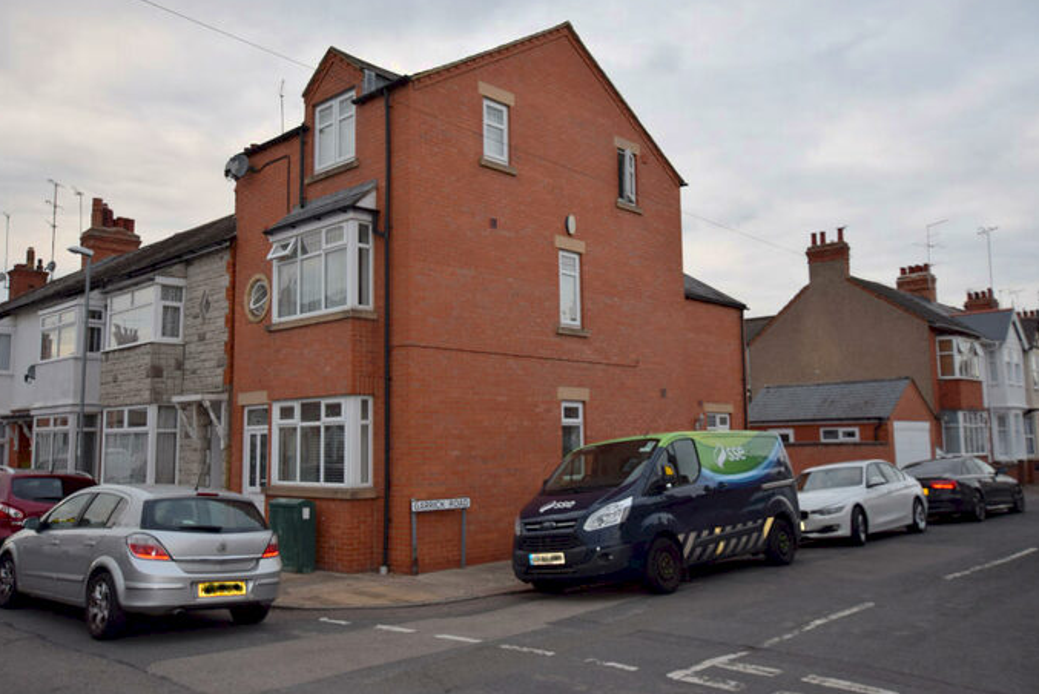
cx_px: 516
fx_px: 895
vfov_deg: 42.4
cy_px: 342
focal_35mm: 31
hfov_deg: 60.3
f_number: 5.6
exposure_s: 1/125
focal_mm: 20
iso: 100
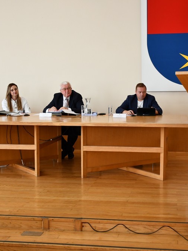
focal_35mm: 53
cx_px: 113
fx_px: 384
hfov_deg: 27.5
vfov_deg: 36.2
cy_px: 125
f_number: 3.8
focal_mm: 24
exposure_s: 1/250
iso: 800
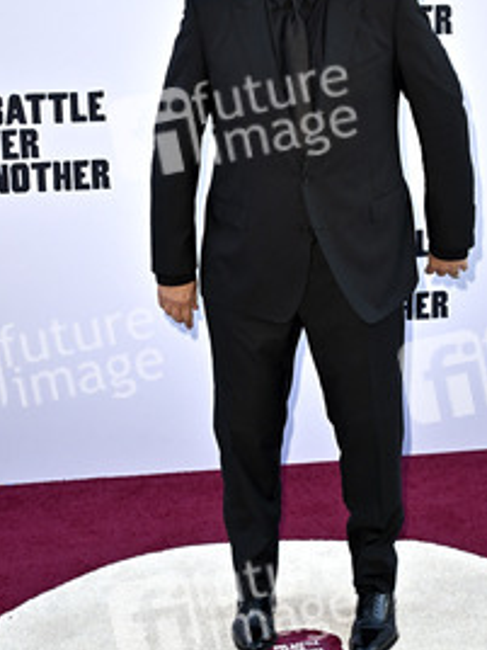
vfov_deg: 26.6
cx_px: 303
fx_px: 1369
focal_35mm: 73
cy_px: 245
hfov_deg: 20.1
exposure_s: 1/320
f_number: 5
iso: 800
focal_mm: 51
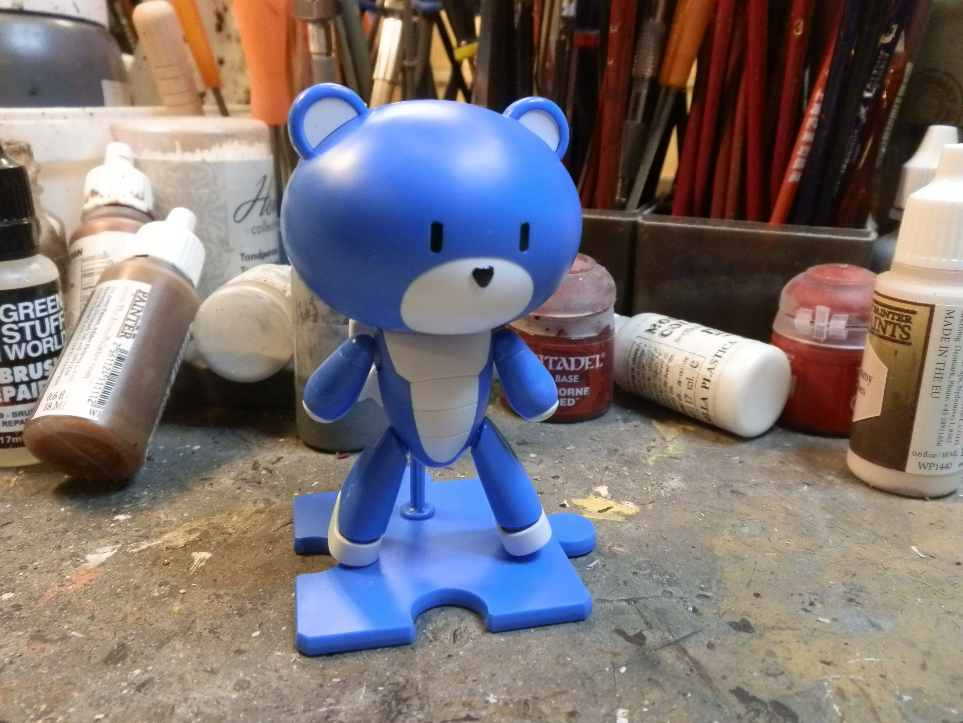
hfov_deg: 63.4
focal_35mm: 28
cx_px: 482
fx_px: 779
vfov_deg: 49.7
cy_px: 362
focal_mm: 5
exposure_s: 1/125
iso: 400
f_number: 3.1
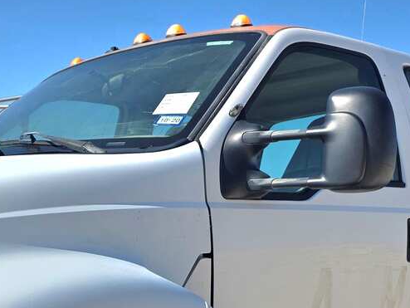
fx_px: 794
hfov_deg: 28.8
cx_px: 154
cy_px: 384
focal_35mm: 67
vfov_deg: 20.3
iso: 80
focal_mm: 6.25
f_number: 1.7
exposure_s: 1/10000
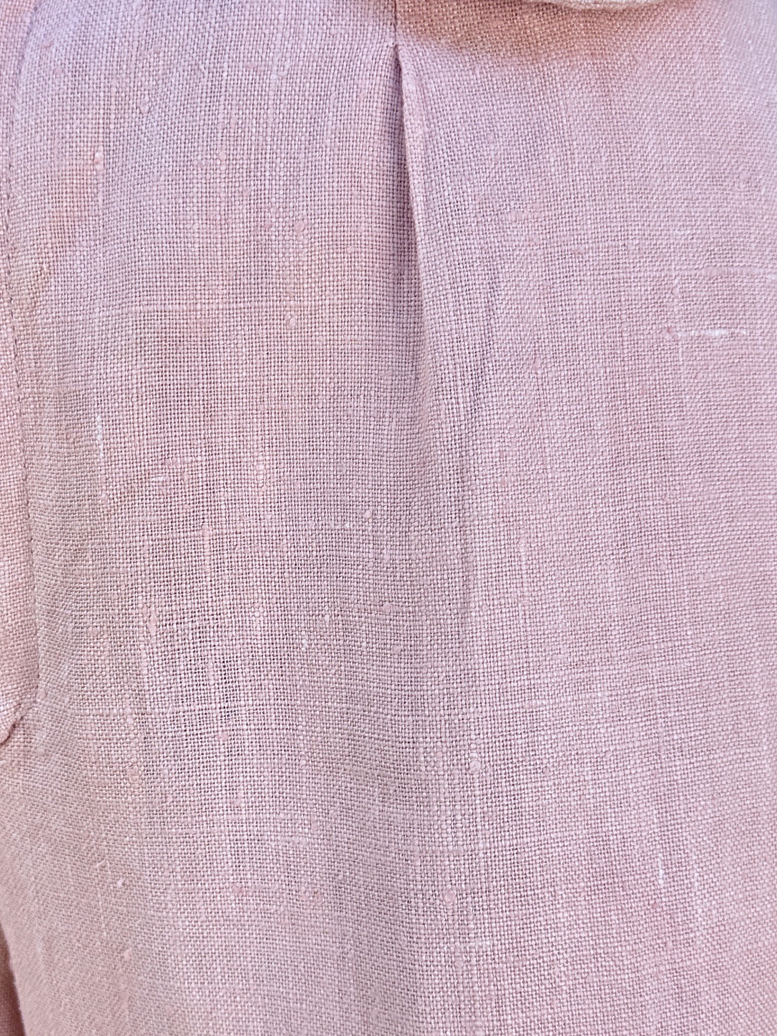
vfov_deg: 42.8
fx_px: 1317
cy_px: 594
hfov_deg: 32.5
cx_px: 234
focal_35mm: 44
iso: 64
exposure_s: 1/224
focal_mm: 6.86
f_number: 1.78
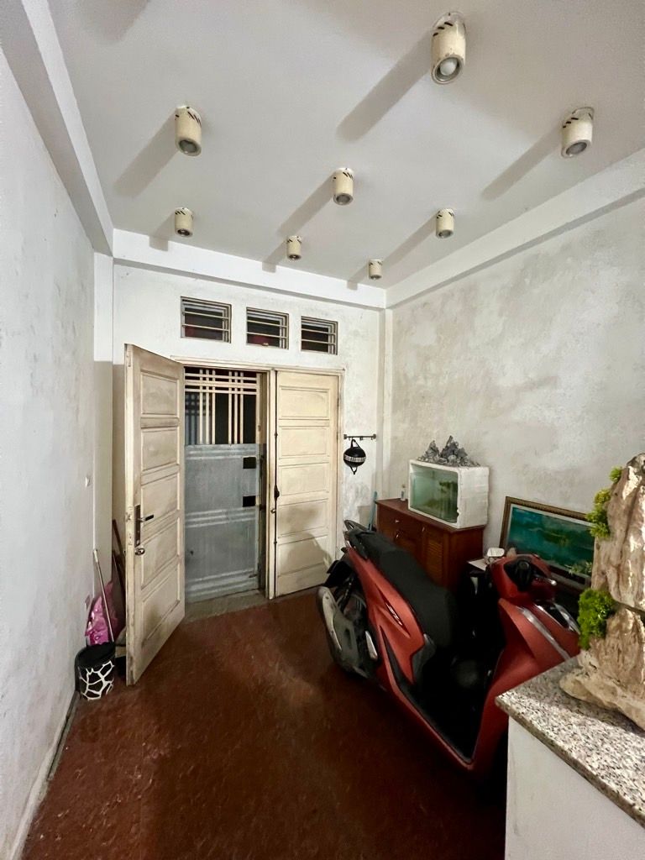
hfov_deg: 89.9
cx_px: 322
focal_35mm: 13
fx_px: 323
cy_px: 430
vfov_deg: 106.2
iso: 800
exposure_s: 1/50
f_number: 1.8
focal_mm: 1.57
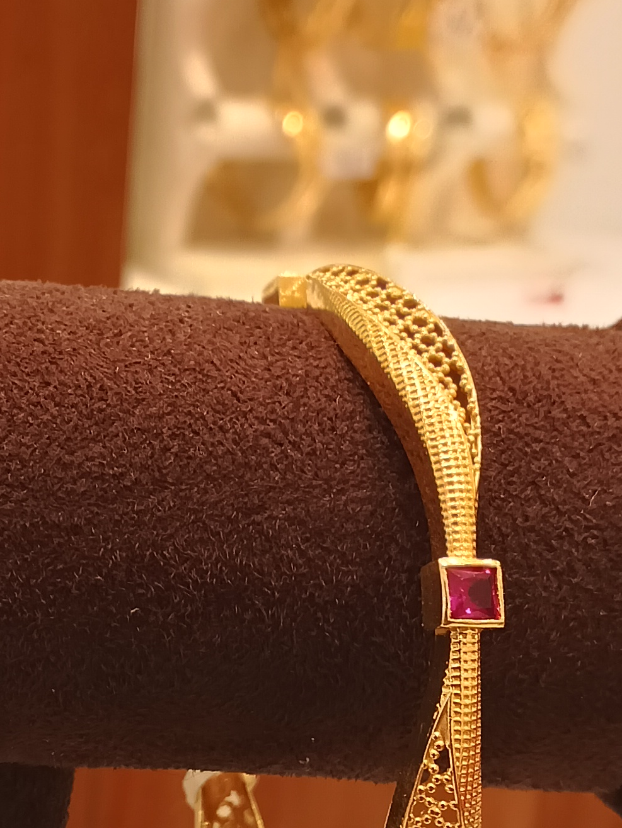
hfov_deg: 21.6
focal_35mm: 67
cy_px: 545
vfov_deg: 28.8
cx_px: 95
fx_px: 1604
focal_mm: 3.61
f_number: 1.8
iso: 100
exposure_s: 1/100
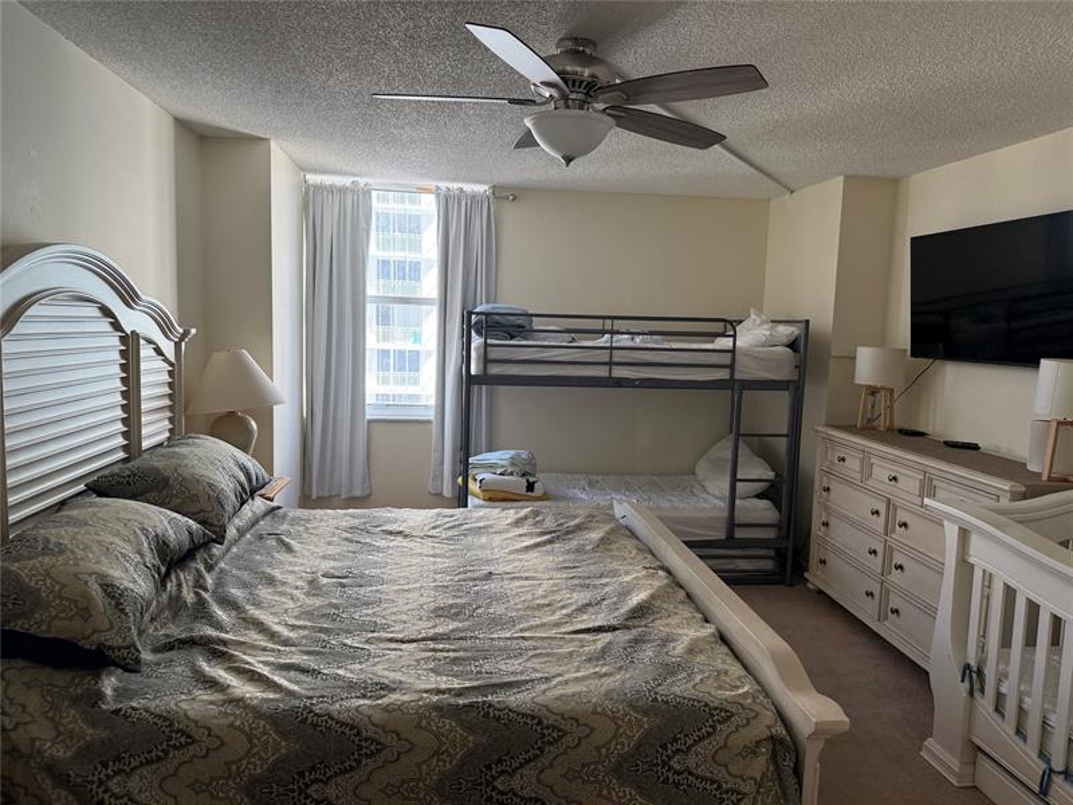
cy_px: 402
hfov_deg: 71.6
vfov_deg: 56.8
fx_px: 744
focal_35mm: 24
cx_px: 536
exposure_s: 1/191
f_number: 1.78
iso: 200
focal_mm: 6.76
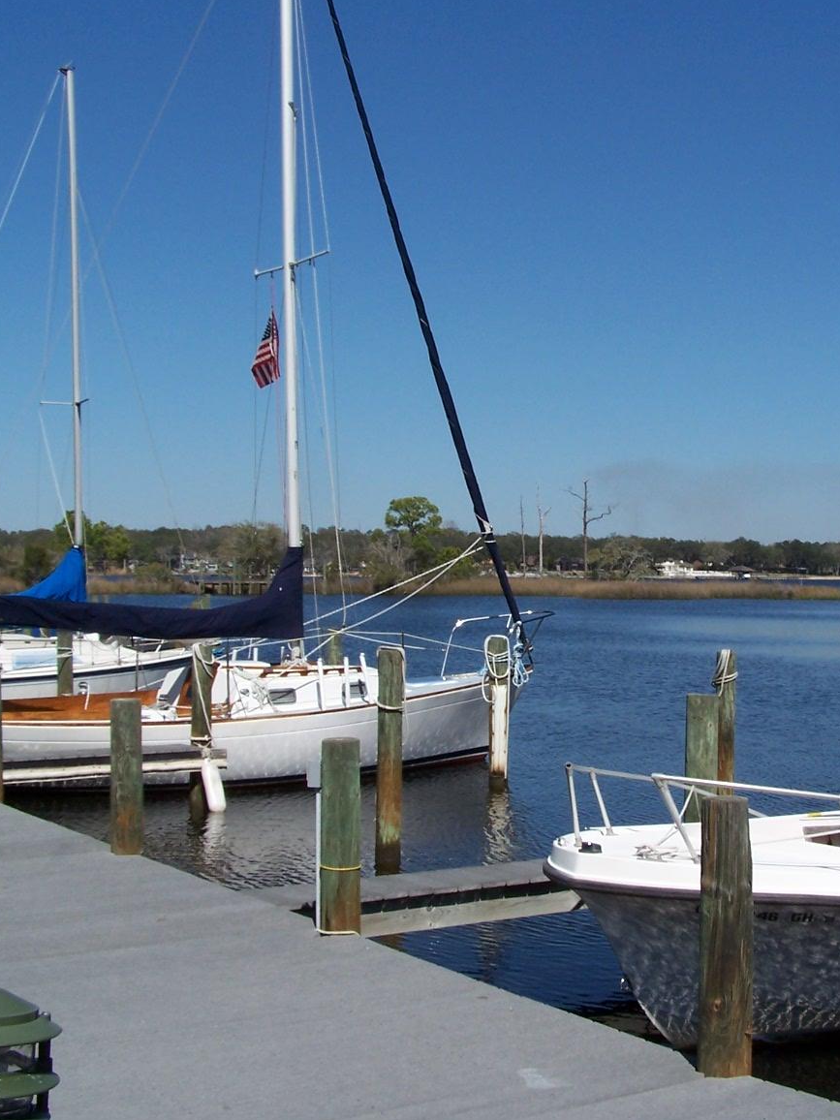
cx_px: 590
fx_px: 1650
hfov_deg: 28.3
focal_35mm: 51
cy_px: 558
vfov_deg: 37.5
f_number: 5.6
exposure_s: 1/800
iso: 80
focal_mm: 6.3
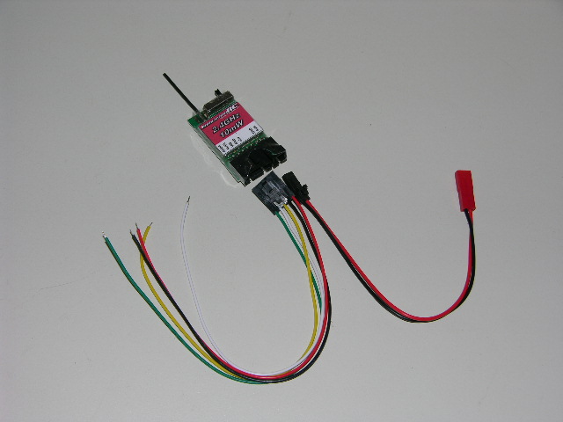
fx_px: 1073
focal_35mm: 66
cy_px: 211
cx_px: 282
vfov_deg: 22.3
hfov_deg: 29.4
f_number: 4.1
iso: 50
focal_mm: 16.8
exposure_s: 1/120
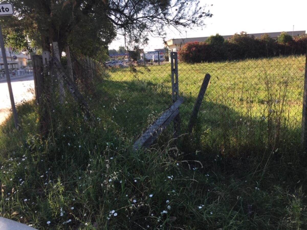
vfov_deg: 48.2
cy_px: 115
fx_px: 257
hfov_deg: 61.7
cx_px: 154
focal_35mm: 29
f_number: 2.2
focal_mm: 4.15
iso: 25
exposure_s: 1/416
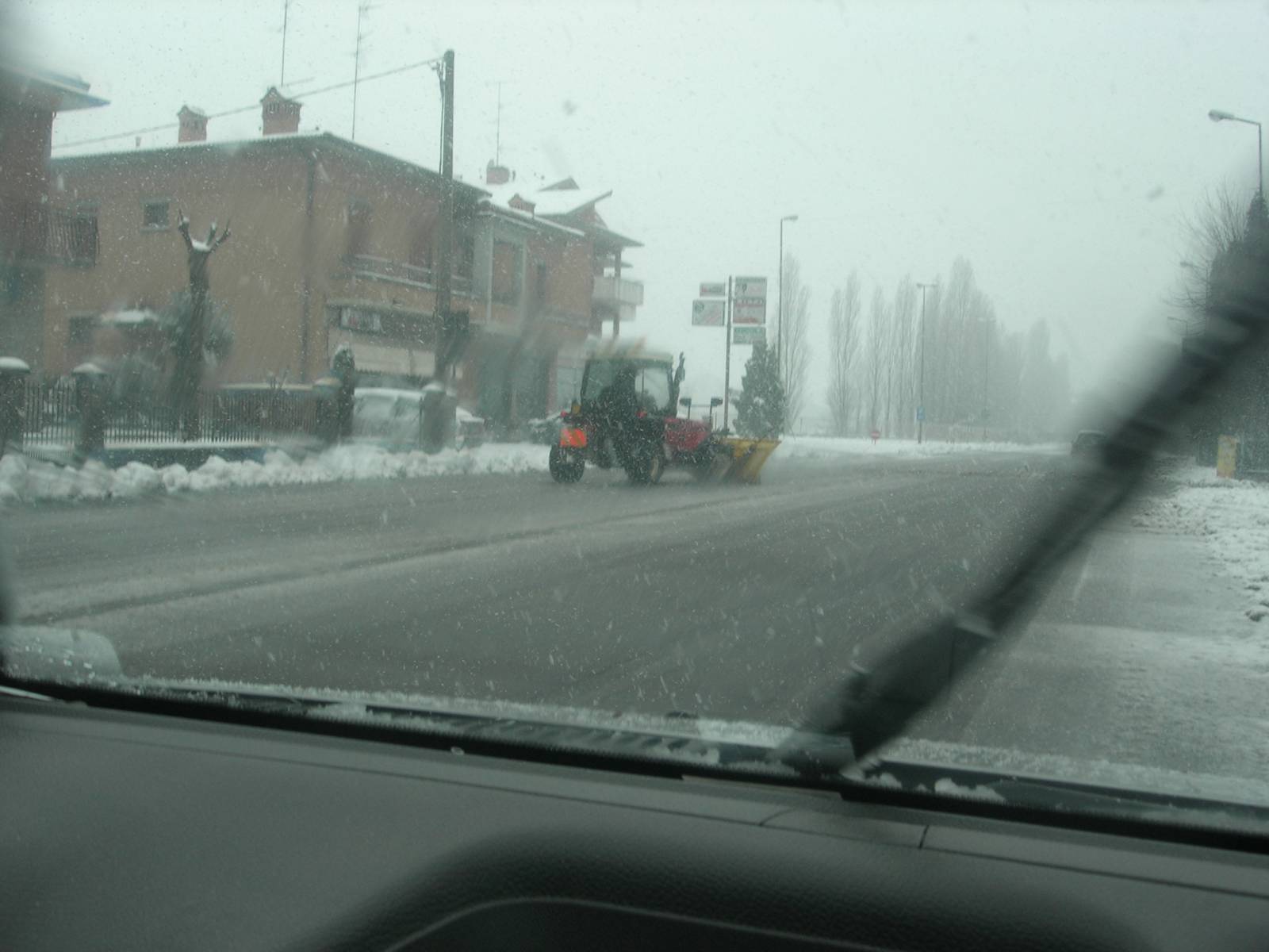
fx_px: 1393
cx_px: 634
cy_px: 476
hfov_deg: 49.0
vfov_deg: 37.7
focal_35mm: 38
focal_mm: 7.8
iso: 66
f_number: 4.8
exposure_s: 1/127
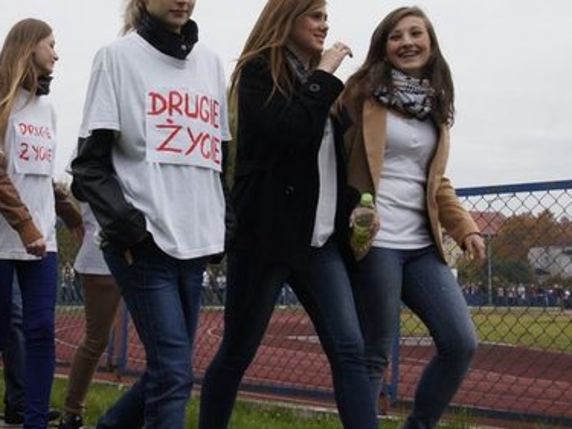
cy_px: 159
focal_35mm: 70
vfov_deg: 21.0
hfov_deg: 27.5
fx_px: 1156
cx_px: 157
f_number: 13
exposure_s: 1/400
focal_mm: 28
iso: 1600
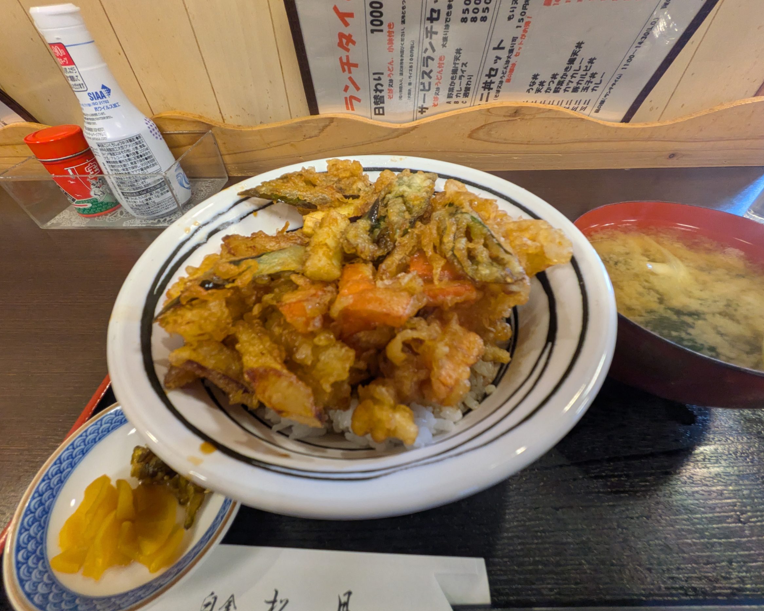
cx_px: 367
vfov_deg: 84.0
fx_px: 339
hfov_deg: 96.8
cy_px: 309
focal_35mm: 15
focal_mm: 1.83
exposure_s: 1/50
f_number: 2.2
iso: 178
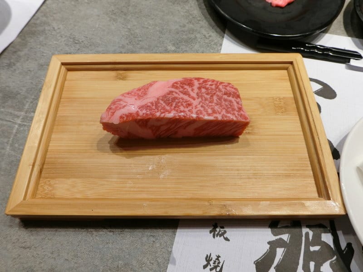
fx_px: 262
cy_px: 136
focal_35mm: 25
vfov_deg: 54.9
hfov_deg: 69.4
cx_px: 182
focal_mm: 5.4
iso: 200
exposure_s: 1/125
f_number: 2.8
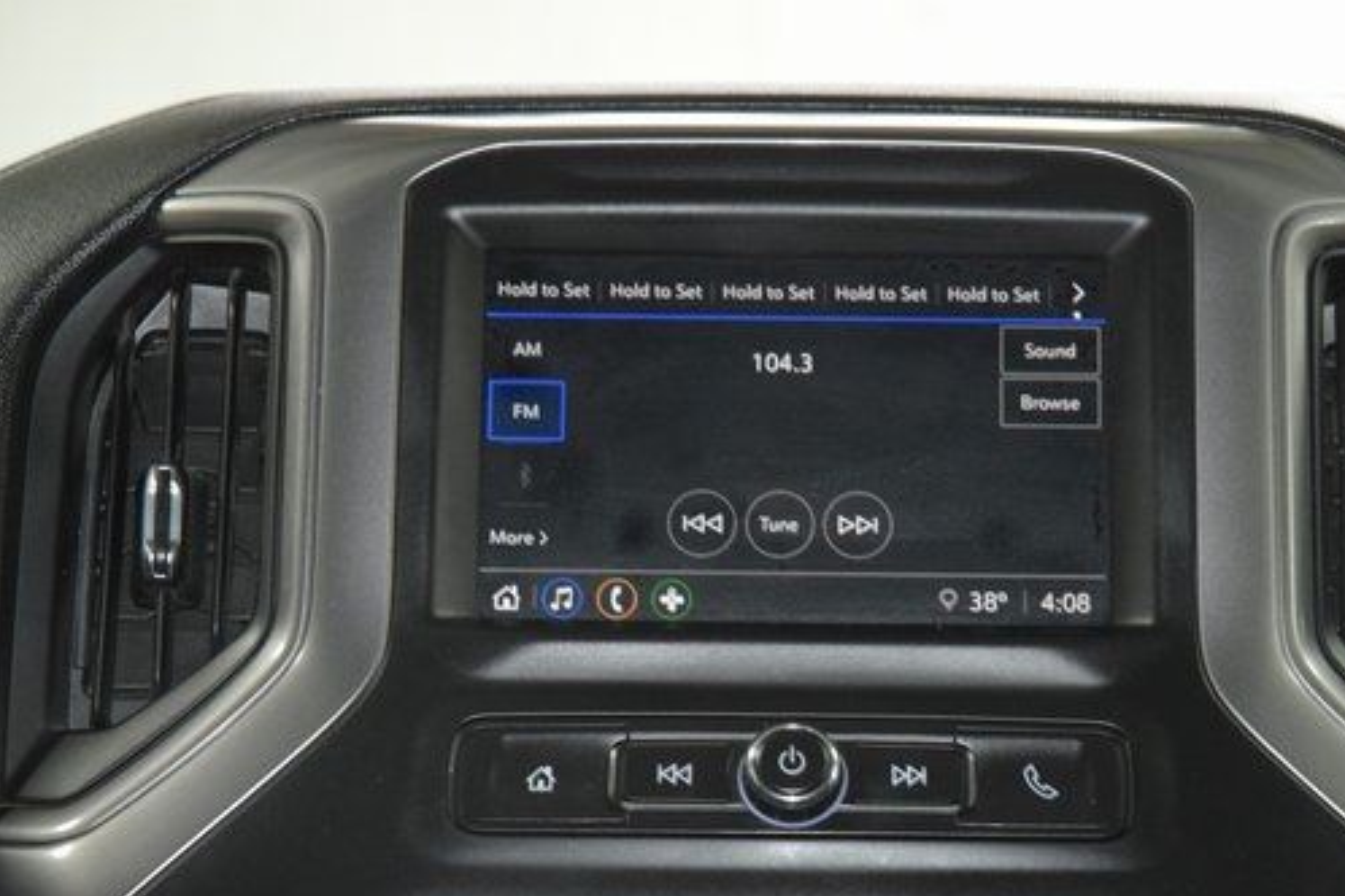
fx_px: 5043
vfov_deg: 10.2
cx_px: 775
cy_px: 571
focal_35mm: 135
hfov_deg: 15.2
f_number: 4.5
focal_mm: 70
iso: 3200
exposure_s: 1/60
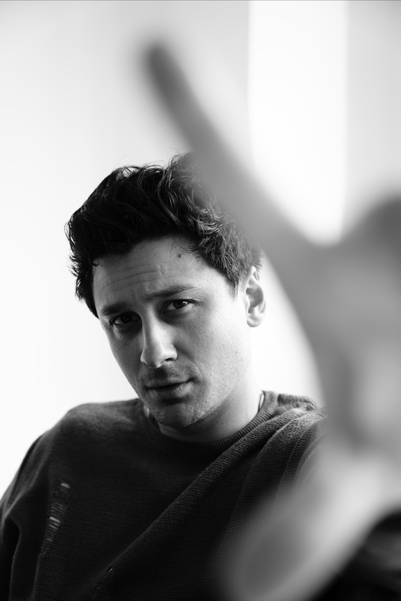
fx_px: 795
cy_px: 300
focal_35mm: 48
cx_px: 200
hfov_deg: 28.3
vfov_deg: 41.4
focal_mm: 47.6
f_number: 3.2
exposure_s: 1/125
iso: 320
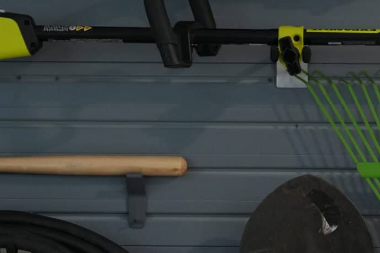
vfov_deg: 7.4
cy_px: 186
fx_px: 1964
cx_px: 357
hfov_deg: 11.0
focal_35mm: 186
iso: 1600
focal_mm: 50.3
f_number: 4
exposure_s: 1/125
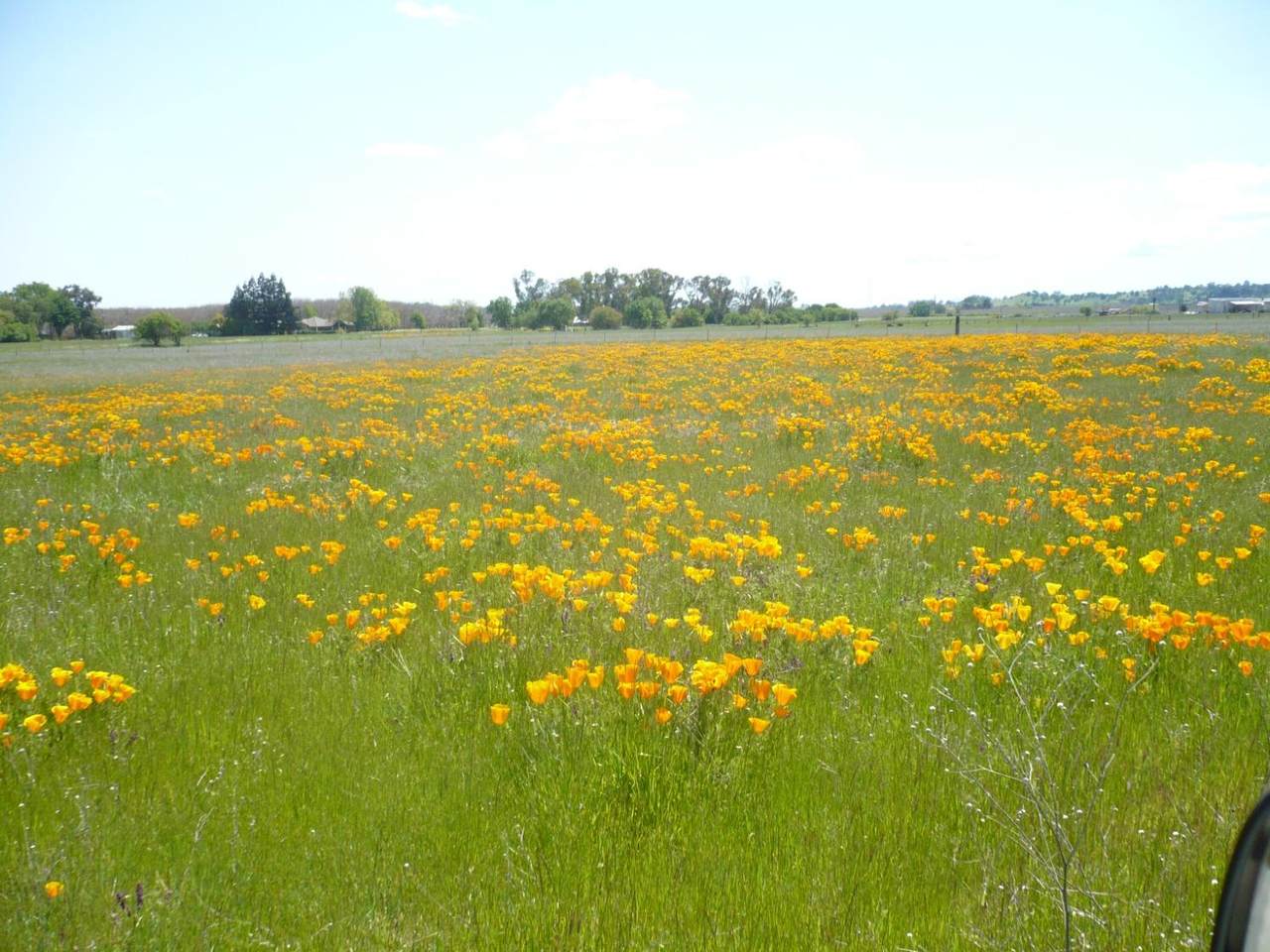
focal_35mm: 35
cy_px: 476
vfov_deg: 40.7
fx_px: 1284
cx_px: 635
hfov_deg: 52.6
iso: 100
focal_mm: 5.8
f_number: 2.8
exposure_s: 1/800
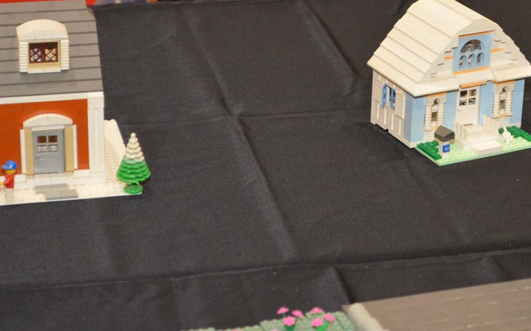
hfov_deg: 17.7
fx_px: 1703
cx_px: 353
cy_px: 123
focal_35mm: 118
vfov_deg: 11.1
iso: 3200
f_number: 5.6
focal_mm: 55
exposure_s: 1/60
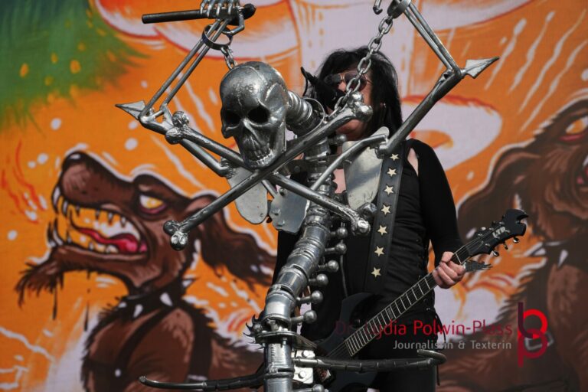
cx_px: 294
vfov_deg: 8.4
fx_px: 2670
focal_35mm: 164
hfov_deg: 12.6
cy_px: 196
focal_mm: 109
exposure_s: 1/200
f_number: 5.6
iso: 100
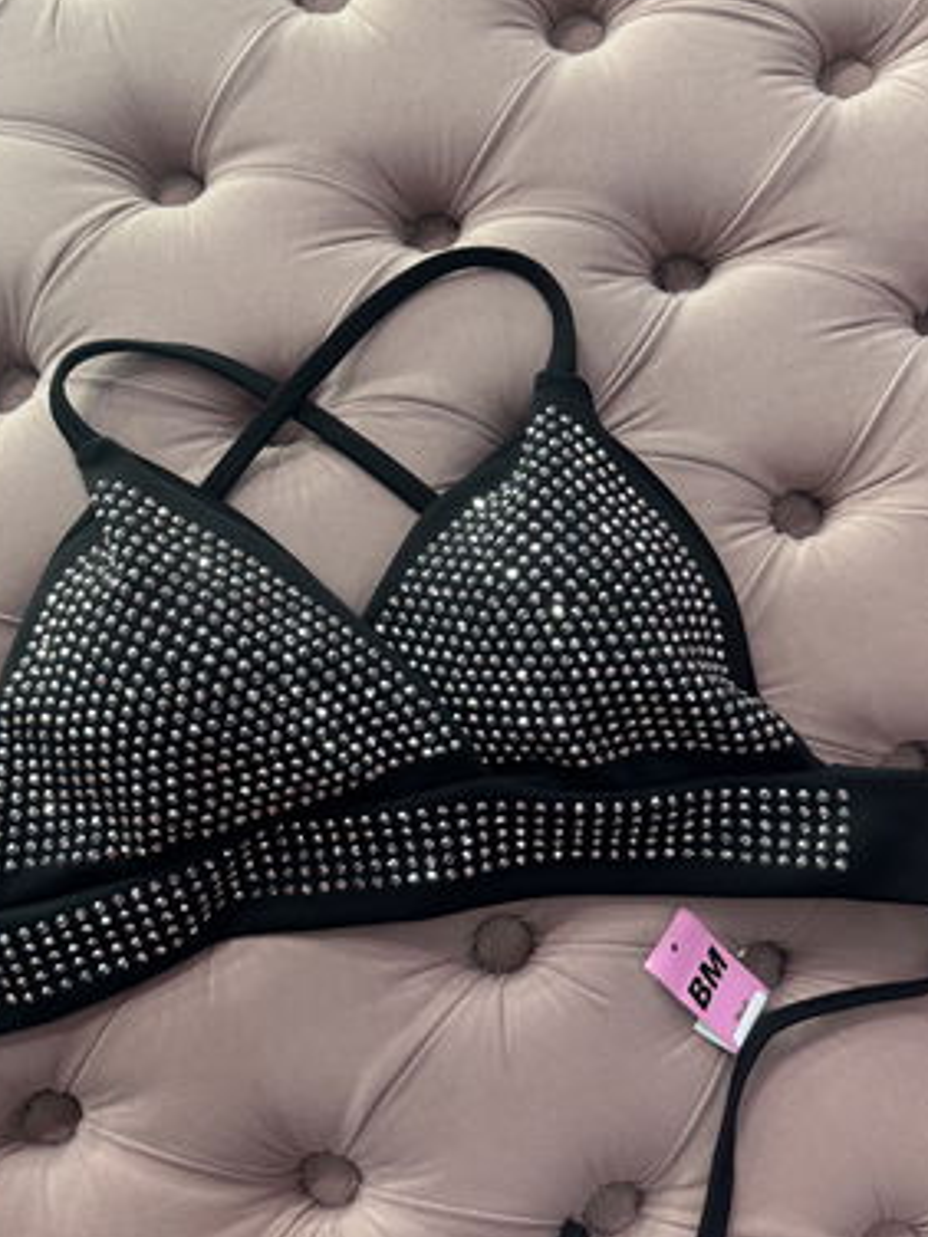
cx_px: 451
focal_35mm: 34
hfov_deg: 41.8
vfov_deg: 53.9
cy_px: 587
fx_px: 1215
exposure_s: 1/100
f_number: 1.78
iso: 200
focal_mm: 6.76
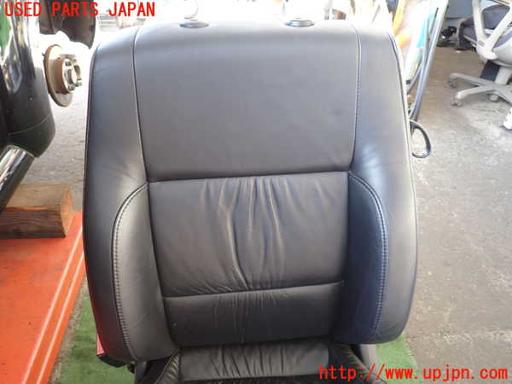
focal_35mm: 25
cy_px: 192
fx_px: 370
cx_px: 256
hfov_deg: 69.4
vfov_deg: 54.9
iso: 200
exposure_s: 1/40
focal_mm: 4.5
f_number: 2
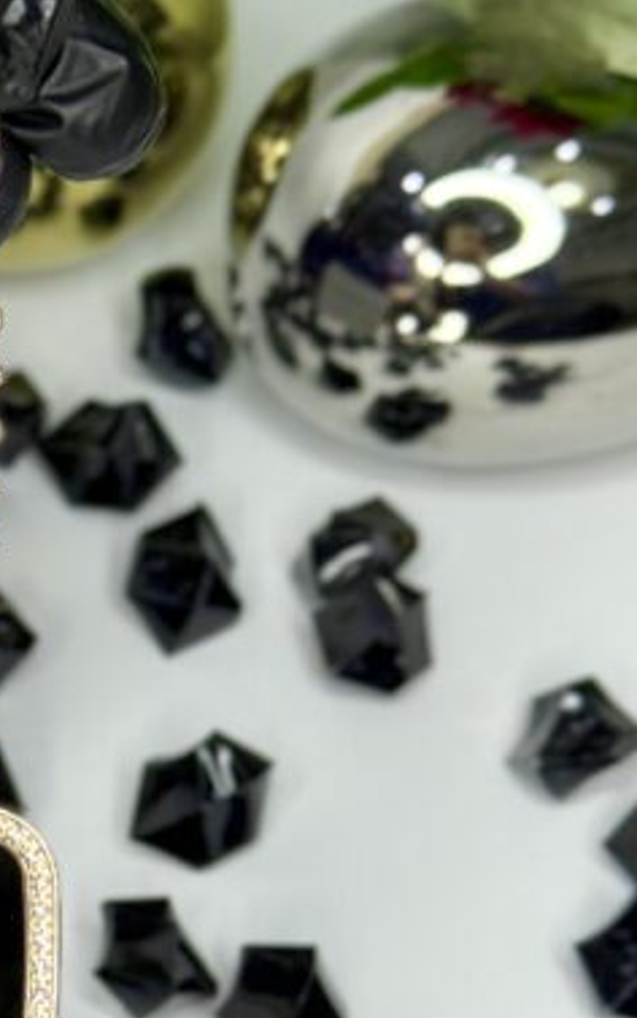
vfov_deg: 19.0
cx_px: -130
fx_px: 2996
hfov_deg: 11.9
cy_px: 907
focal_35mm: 108
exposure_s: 1/123
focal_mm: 6.76
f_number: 1.78
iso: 50
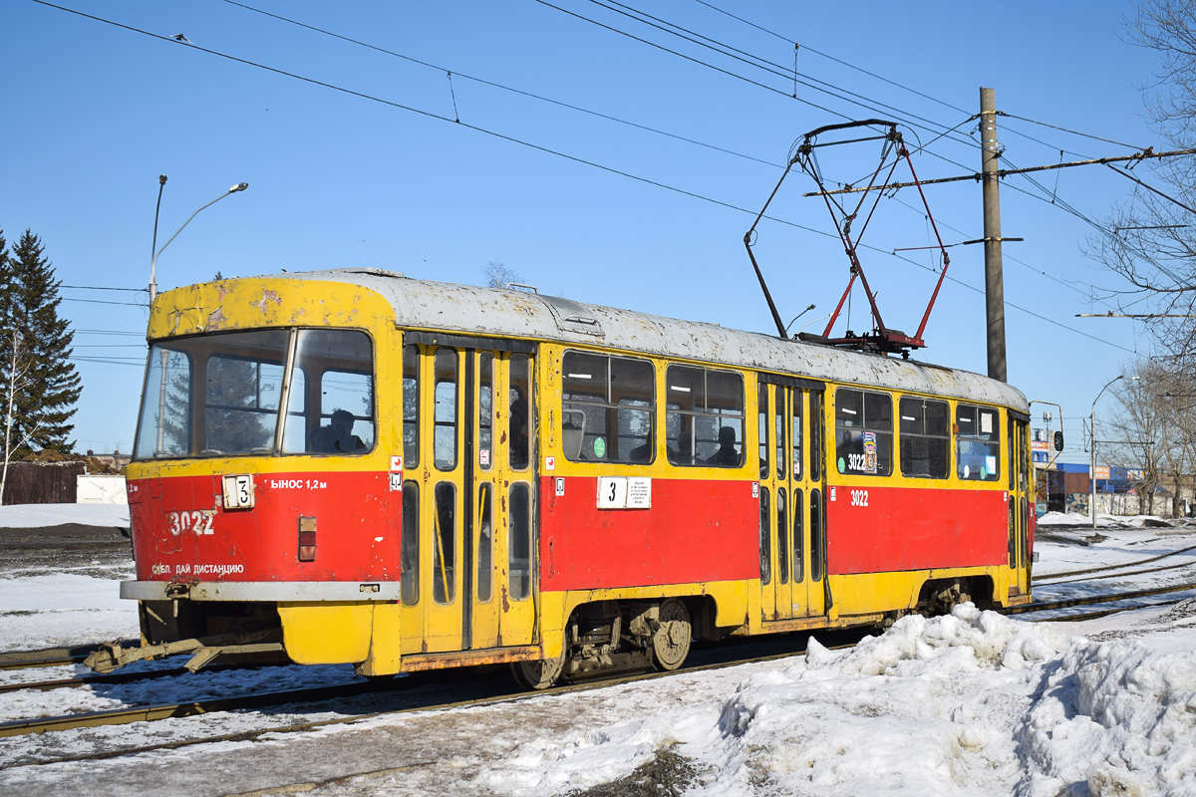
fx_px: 1545
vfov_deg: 28.9
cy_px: 398
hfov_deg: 42.3
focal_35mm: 46
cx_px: 598
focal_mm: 31
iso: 100
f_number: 7.1
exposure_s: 1/1000
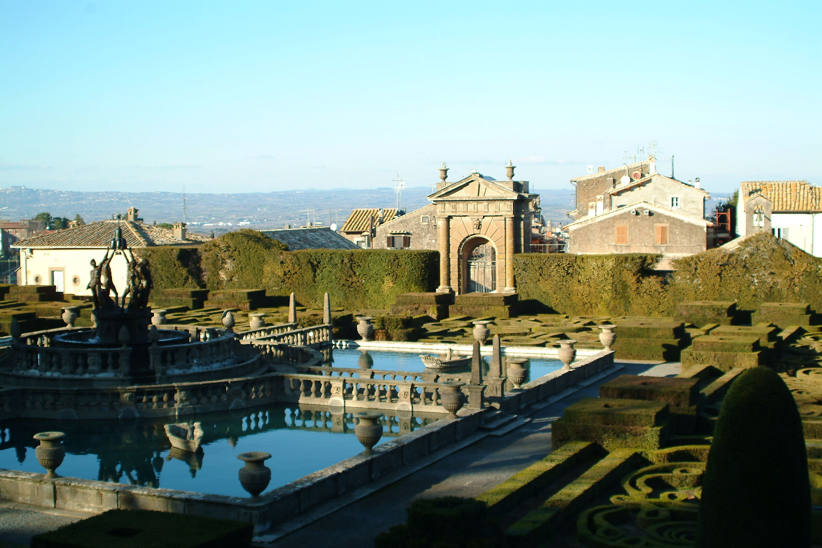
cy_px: 274
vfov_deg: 25.8
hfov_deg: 37.9
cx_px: 411
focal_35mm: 52
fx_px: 1199
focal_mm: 35
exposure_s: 1/350
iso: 100
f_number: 3.5
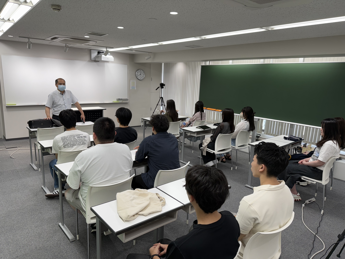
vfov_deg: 56.8
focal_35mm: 24
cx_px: 172
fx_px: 239
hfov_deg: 71.6
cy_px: 130
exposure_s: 1/100
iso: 50
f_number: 1.78
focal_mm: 6.76
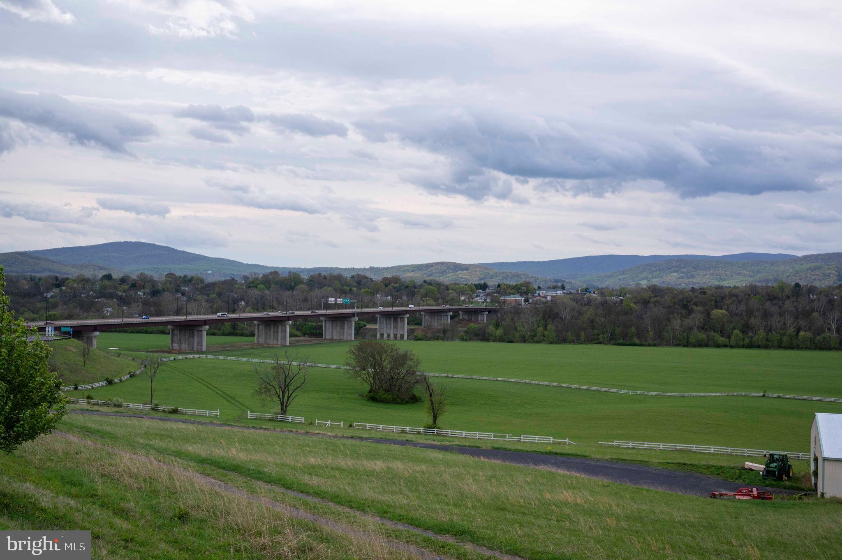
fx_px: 841
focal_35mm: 36
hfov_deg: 53.2
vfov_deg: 36.8
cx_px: 421
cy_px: 280
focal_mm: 36
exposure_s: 1/640
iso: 1000
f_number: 13
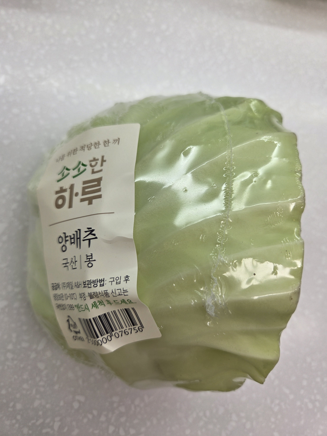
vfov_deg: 73.9
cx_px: 164
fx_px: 290
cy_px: 218
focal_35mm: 23
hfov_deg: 58.9
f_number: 1.8
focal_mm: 5.4
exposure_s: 1/128
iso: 25
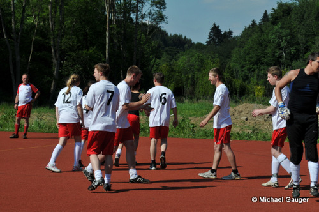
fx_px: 929
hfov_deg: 19.5
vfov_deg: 13.0
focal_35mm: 105
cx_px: 160
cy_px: 106
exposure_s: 1/1000
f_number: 8
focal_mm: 70
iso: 200
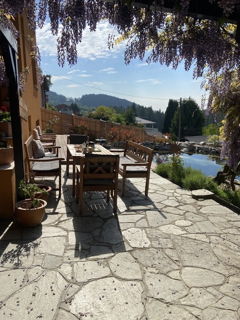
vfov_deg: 67.3
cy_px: 160
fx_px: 240
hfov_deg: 53.1
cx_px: 120
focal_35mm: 26
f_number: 1.8
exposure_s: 1/5495
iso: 32
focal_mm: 4.25
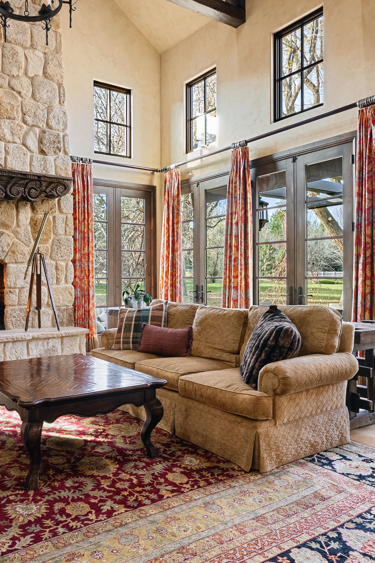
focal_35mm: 29
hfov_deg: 44.1
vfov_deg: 63.7
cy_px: 282
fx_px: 453
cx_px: 114
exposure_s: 1/2
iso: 640
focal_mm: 19
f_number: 9
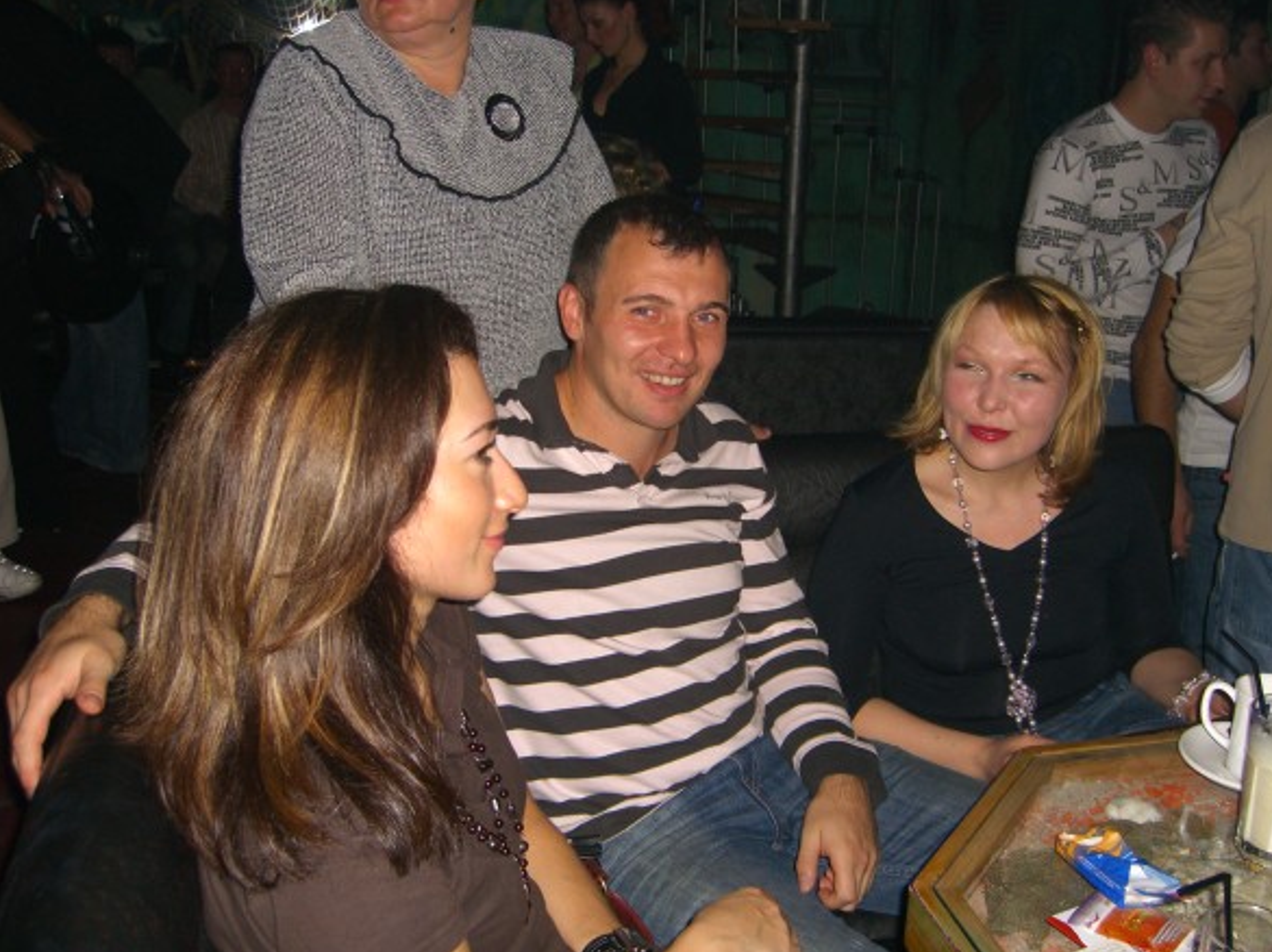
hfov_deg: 47.9
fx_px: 1432
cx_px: 650
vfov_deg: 36.8
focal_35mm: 39
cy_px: 467
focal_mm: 7.9
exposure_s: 1/60
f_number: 2.8
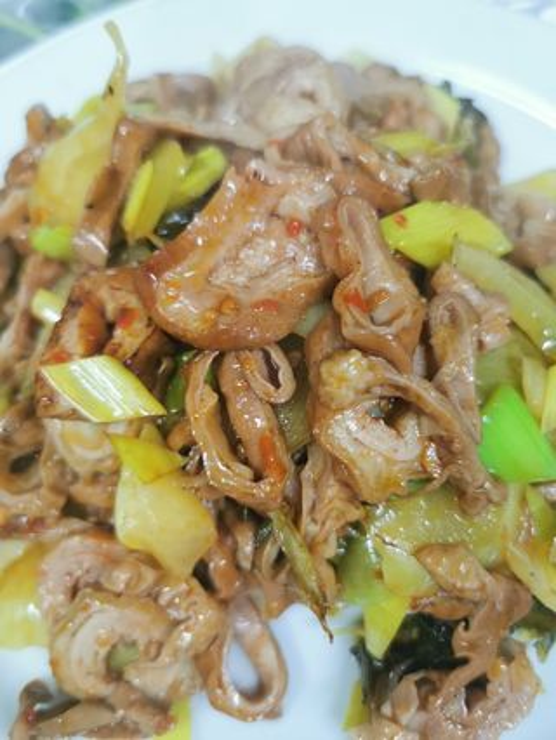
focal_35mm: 27
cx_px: 278
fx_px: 578
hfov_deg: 51.4
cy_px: 370
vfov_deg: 65.3
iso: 200
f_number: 1.6
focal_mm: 5.56
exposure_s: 1/50
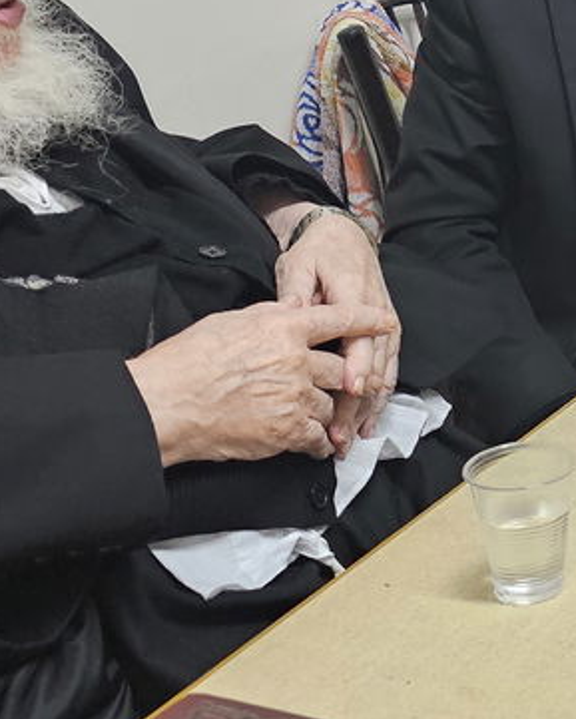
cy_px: -34
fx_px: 1853
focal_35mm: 87
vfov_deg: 21.1
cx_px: 809
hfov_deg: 16.4
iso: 1000
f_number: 1.7
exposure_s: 1/100
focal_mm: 6.3
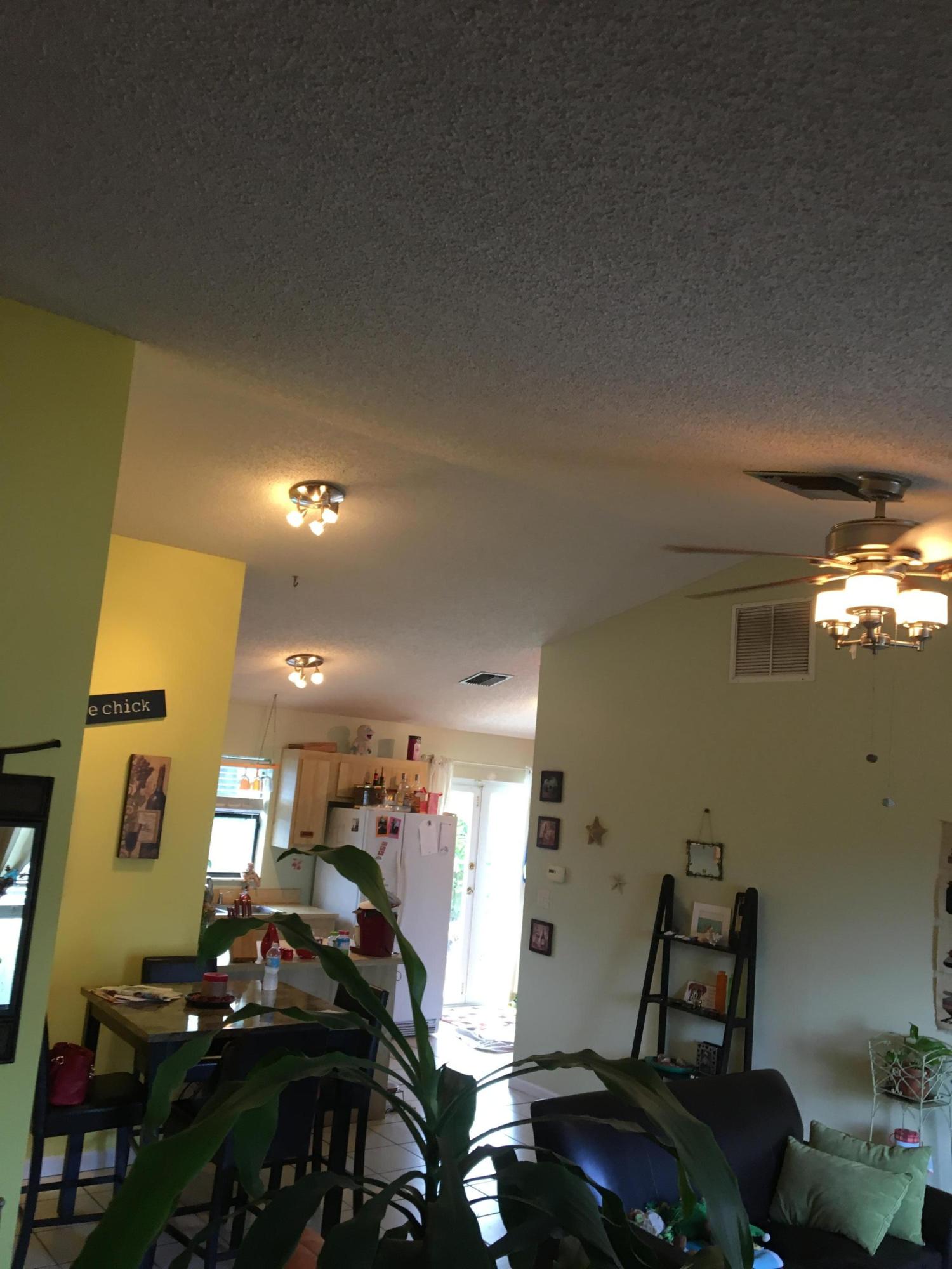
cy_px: 634
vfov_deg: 61.7
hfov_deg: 48.2
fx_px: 1063
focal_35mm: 29
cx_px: 476
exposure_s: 1/30
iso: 64
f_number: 2.2
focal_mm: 4.15
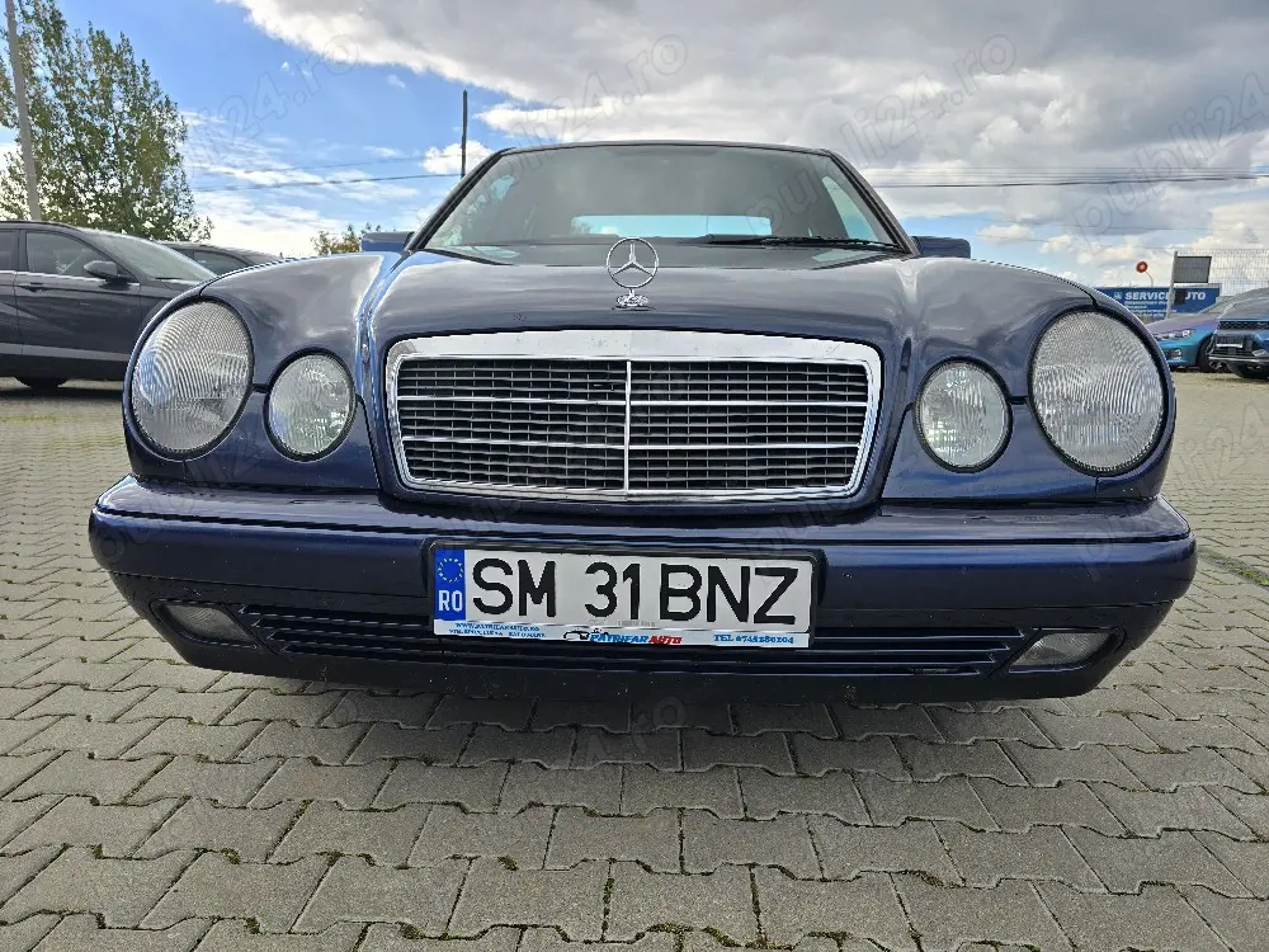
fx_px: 843
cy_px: 476
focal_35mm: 23
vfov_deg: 58.9
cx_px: 634
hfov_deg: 73.9
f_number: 1.7
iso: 12
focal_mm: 6.3
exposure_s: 1/588
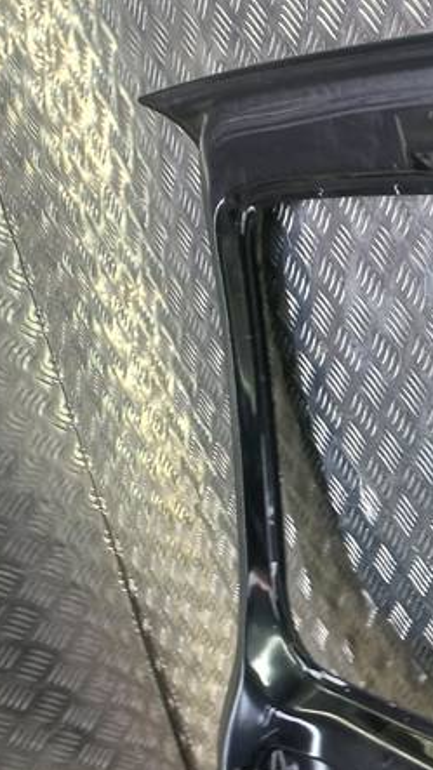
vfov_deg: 33.2
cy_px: 487
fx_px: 1287
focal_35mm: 63
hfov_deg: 15.3
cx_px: 869
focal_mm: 4.6
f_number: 1.8
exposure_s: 1/50
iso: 80
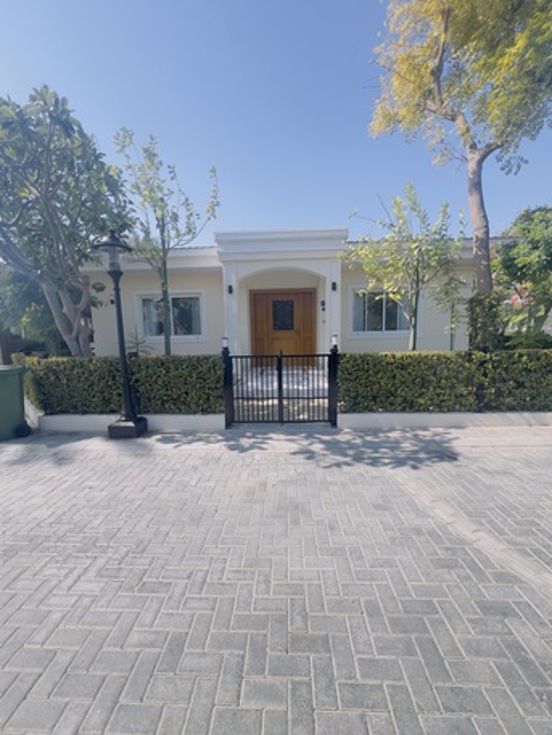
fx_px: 276
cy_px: 368
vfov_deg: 106.2
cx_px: 276
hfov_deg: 89.9
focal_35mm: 13
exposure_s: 1/867
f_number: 1.8
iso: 32
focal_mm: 1.57
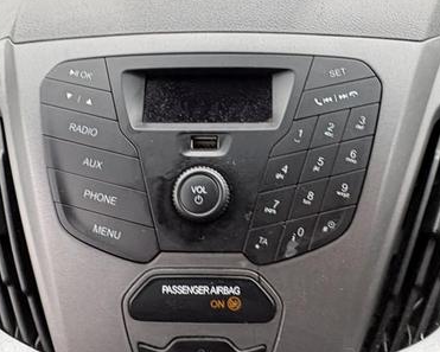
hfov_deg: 53.8
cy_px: 164
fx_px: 430
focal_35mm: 33
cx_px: 267
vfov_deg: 44.5
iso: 125
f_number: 2.2
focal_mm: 2.22
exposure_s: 1/99
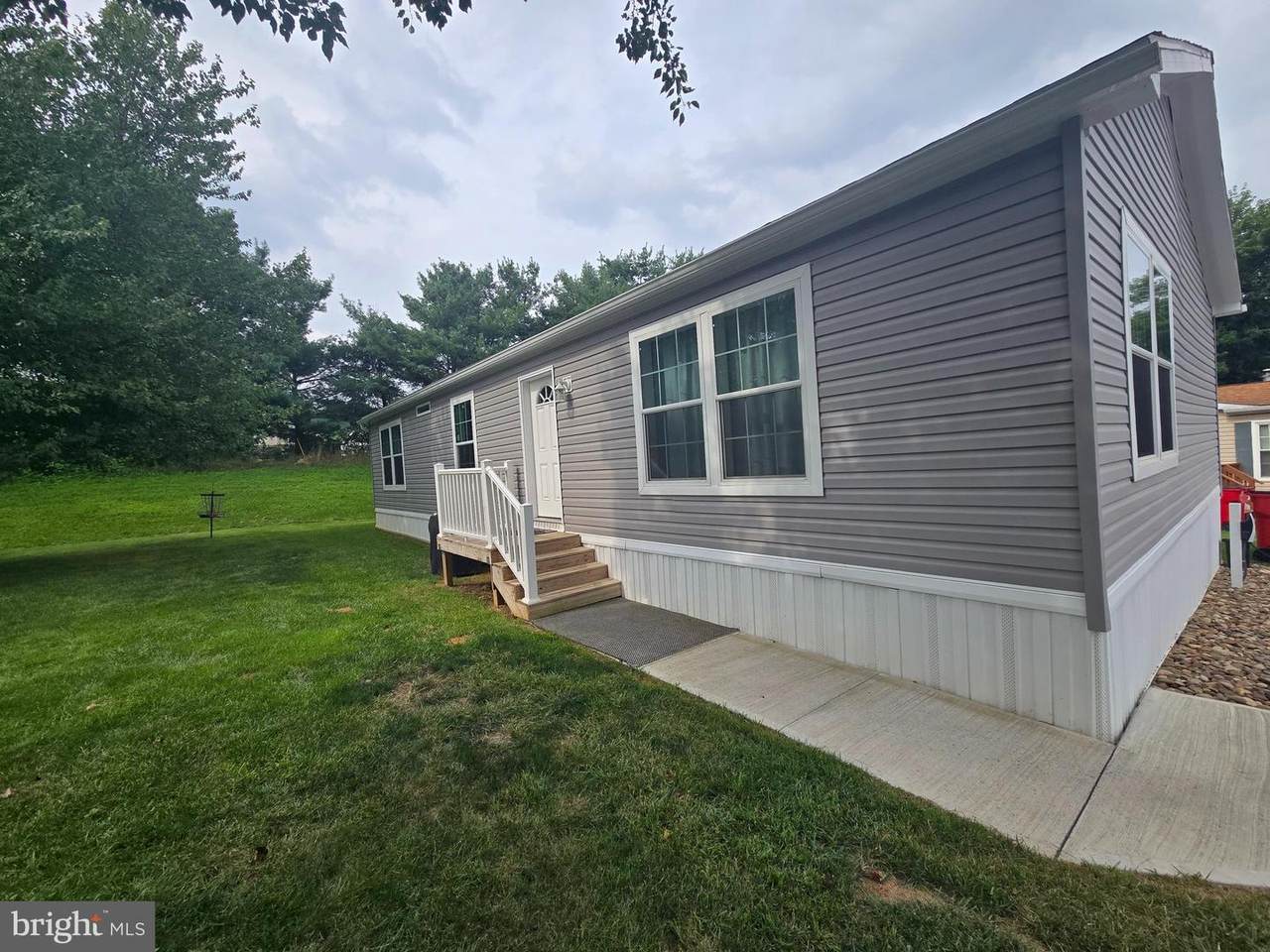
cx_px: 635
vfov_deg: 89.9
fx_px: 477
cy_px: 476
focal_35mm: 13
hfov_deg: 106.2
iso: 50
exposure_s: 1/1690
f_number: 2.2
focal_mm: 2.2
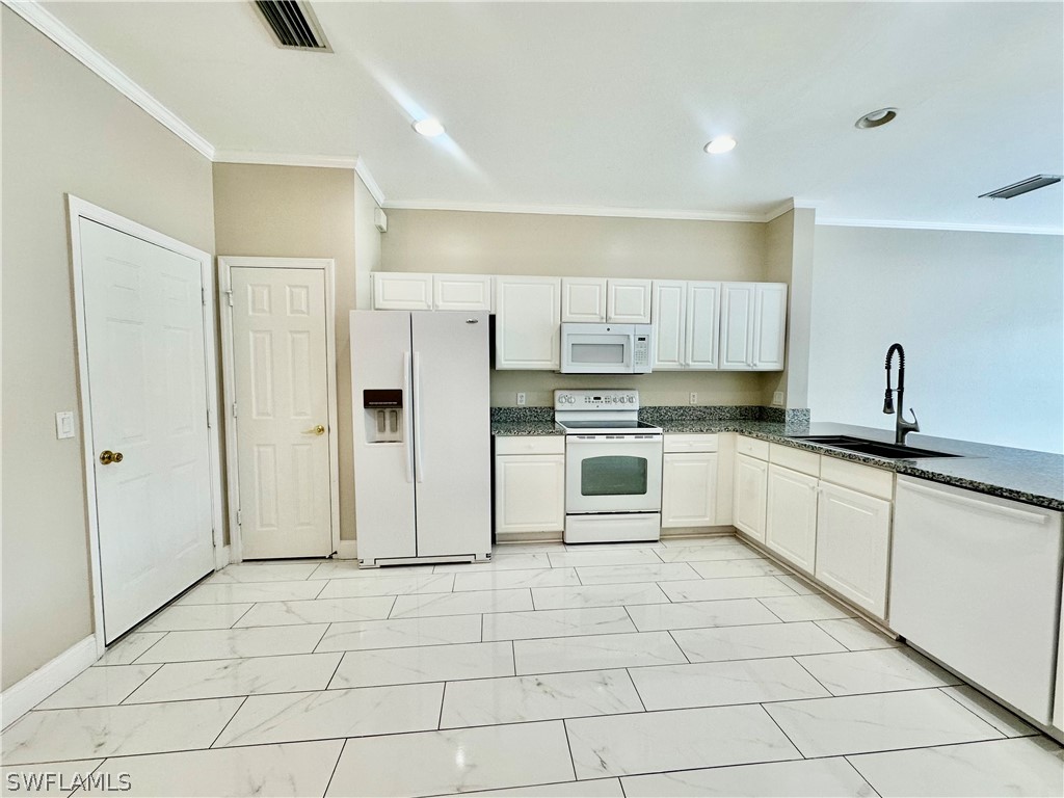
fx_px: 430
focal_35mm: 14
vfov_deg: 85.7
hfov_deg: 102.1
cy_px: 399
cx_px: 532
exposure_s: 1/120
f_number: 2.2
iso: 125
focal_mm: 2.22
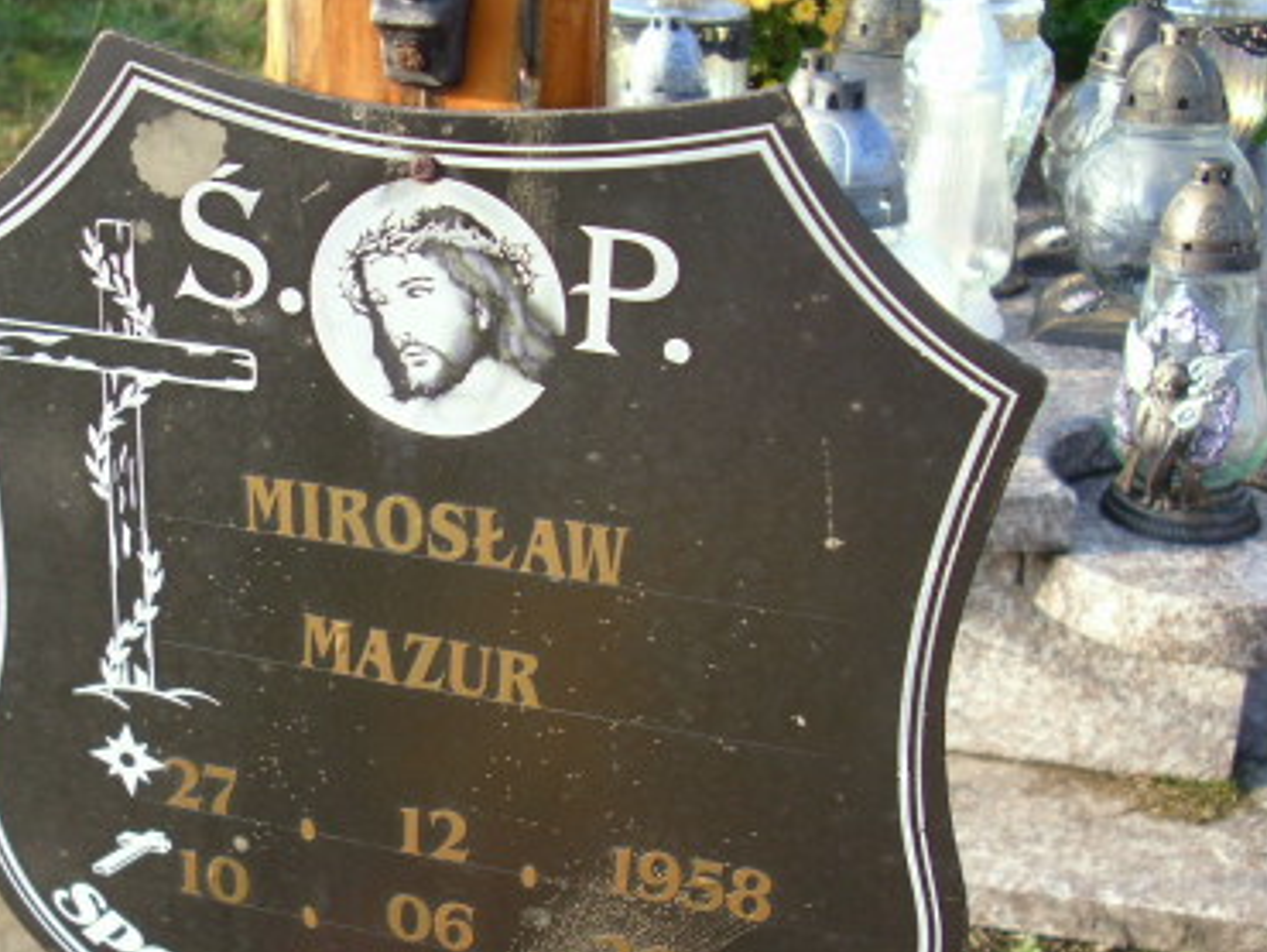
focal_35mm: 64
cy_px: 623
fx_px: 2344
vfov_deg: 22.9
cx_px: 565
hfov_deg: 30.2
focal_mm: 6.2
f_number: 2.8
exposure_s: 1/250
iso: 50
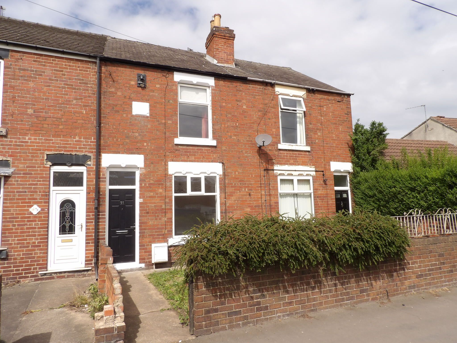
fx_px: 317
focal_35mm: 24
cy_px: 172
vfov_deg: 56.8
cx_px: 228
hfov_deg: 71.6
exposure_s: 1/725
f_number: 4.6
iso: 100
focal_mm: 4.3
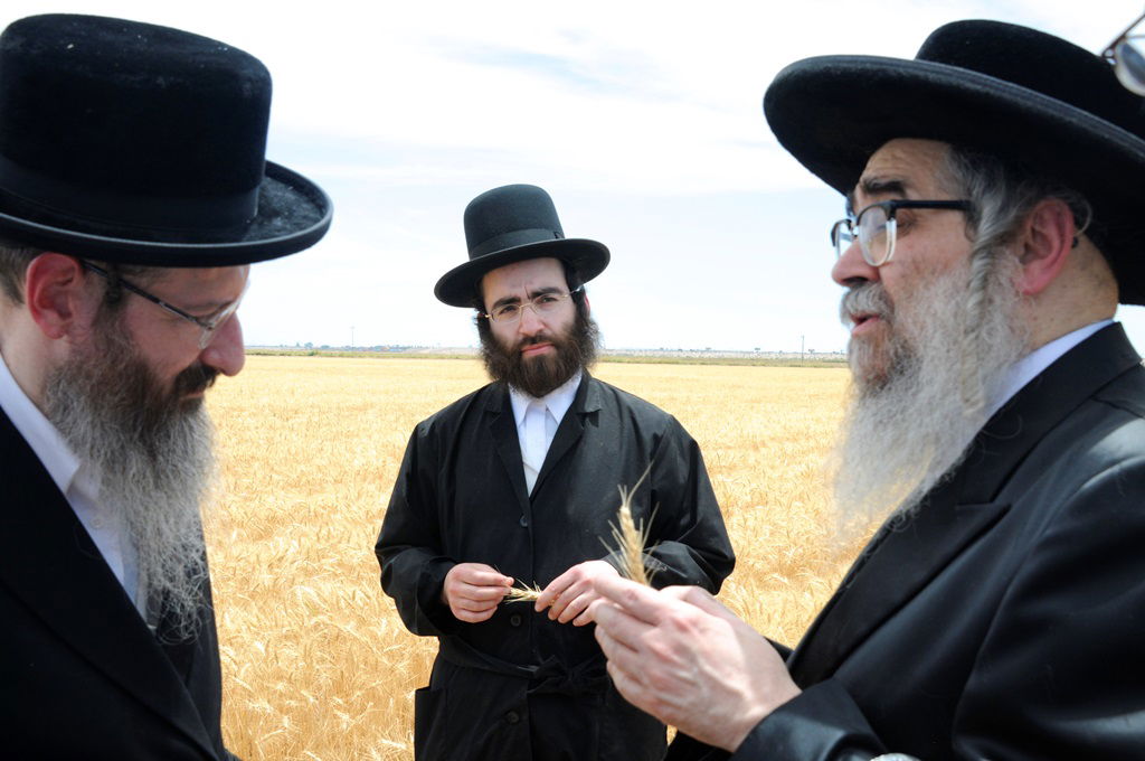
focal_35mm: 42
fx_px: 1334
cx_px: 572
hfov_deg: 46.5
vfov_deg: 31.8
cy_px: 380
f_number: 9
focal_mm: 28
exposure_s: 1/320
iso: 250
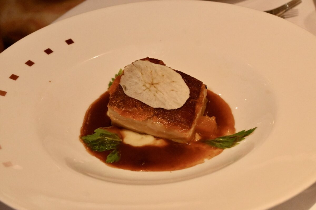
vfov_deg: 21.1
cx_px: 158
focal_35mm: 64
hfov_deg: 31.2
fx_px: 566
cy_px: 105
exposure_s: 1/60
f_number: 6
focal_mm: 43
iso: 7200
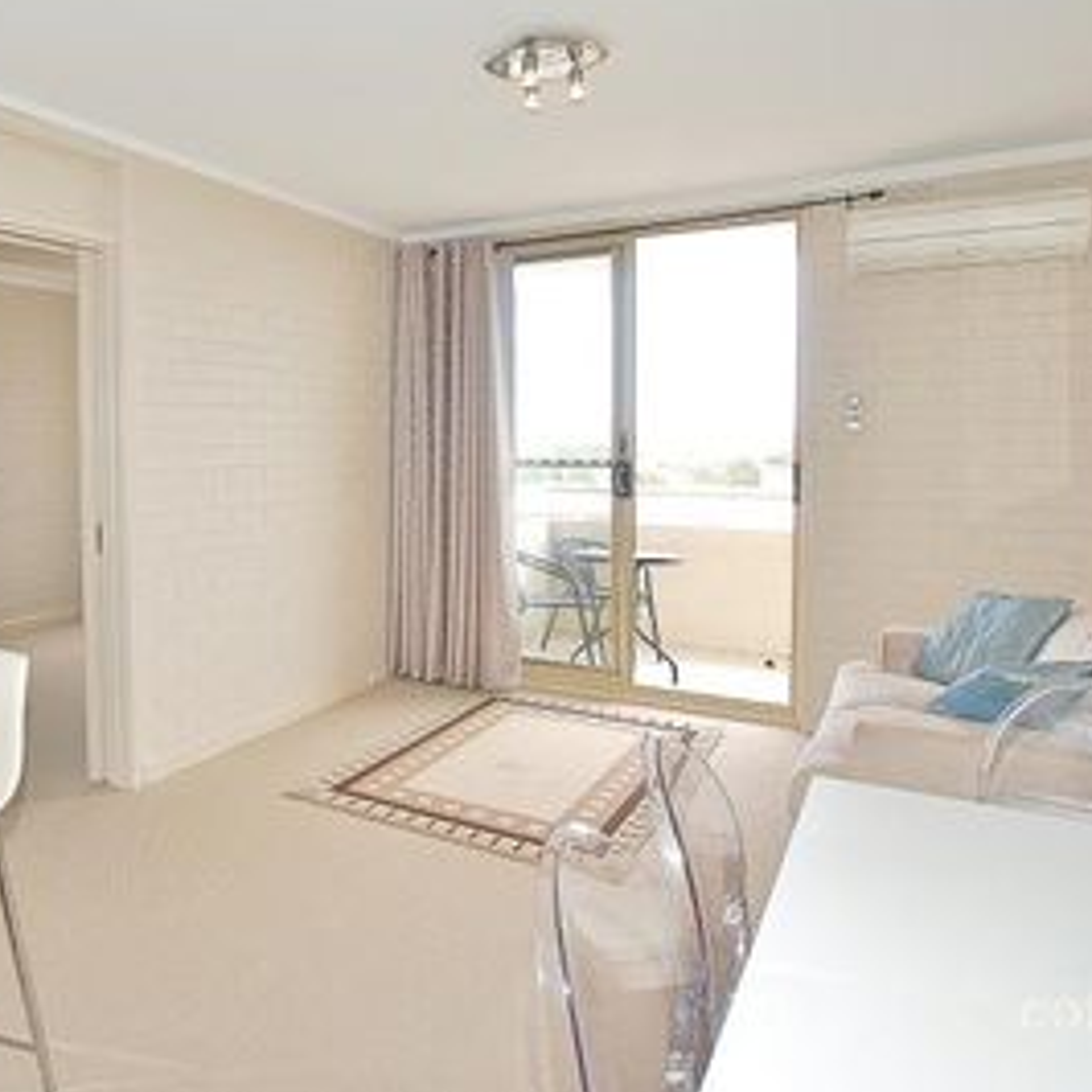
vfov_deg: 63.0
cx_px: 312
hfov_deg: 60.9
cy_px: 454
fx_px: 883
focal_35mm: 25
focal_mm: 11
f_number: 5.6
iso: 400
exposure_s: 1/125
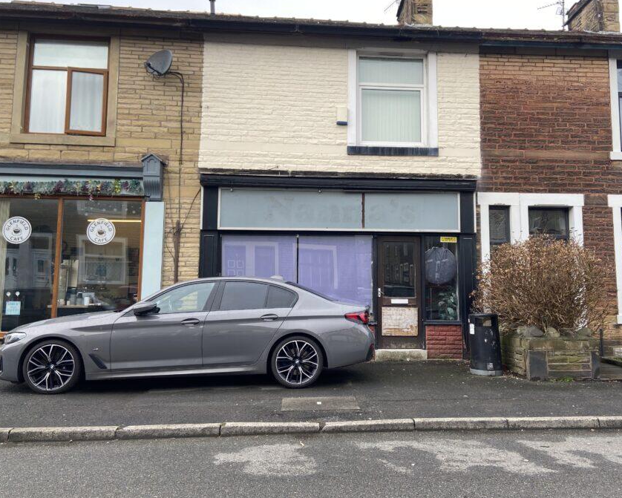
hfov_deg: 57.0
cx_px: 353
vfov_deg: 47.1
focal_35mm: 31
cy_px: 233
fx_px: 571
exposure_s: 1/263
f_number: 1.8
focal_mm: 4.25
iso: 32
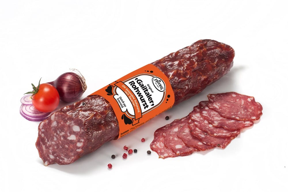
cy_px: 96
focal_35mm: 135
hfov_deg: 15.2
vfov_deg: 10.2
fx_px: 1080
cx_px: 144
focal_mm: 90
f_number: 14
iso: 200
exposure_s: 1/125
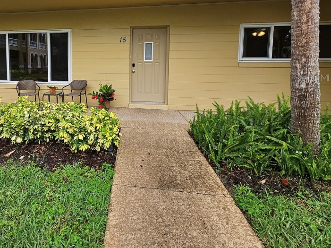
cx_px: 97
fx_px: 182
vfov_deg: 66.3
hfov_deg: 80.3
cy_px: 77
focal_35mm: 19
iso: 50
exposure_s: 1/487
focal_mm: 2.2
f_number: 2.2
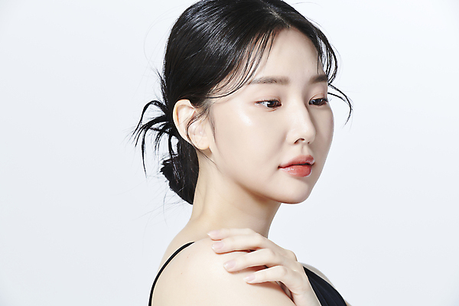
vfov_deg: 8.9
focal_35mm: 155
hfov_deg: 13.2
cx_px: 230
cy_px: 153
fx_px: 1976
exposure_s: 1/125
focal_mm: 155
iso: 64
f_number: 11
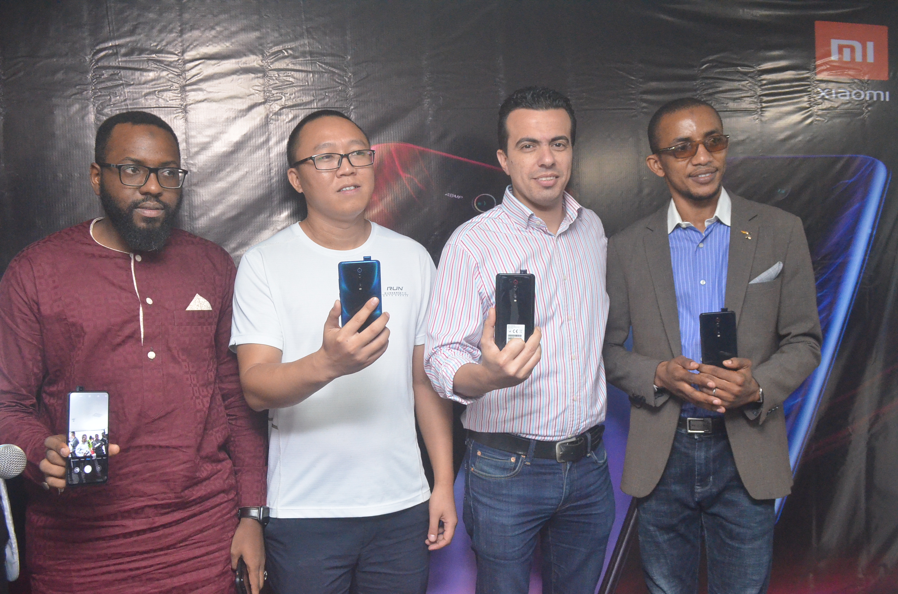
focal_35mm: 33
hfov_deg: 57.3
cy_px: 297
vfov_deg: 39.8
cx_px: 449
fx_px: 821
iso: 3200
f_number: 8
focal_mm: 22
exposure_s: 1/160
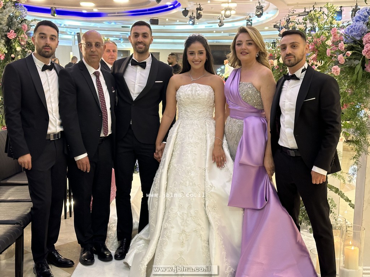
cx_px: 185
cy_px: 138
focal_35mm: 48
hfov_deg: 39.7
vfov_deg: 30.3
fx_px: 513
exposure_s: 1/33
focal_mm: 6.86
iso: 200
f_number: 1.78
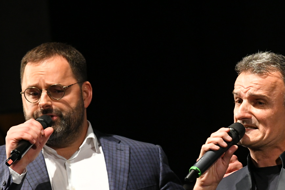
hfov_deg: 3.7
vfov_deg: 2.5
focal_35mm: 559
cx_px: 187
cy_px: 172
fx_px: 4427
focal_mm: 200
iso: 3200
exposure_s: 1/400
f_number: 4
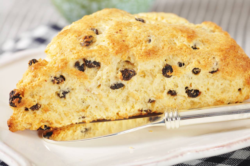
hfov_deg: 13.1
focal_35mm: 158
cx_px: 125
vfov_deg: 8.7
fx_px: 1092
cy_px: 83
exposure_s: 1/125
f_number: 6.3
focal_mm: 105
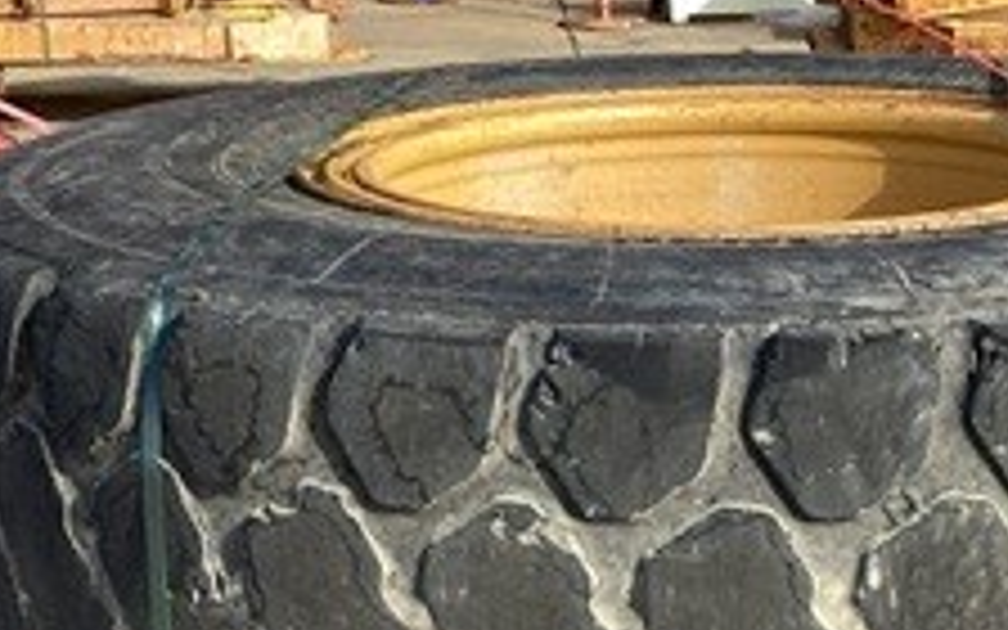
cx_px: 675
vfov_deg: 13.5
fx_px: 2582
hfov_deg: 22.0
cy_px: 774
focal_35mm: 94
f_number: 2.4
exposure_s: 1/691
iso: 25
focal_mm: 3.3
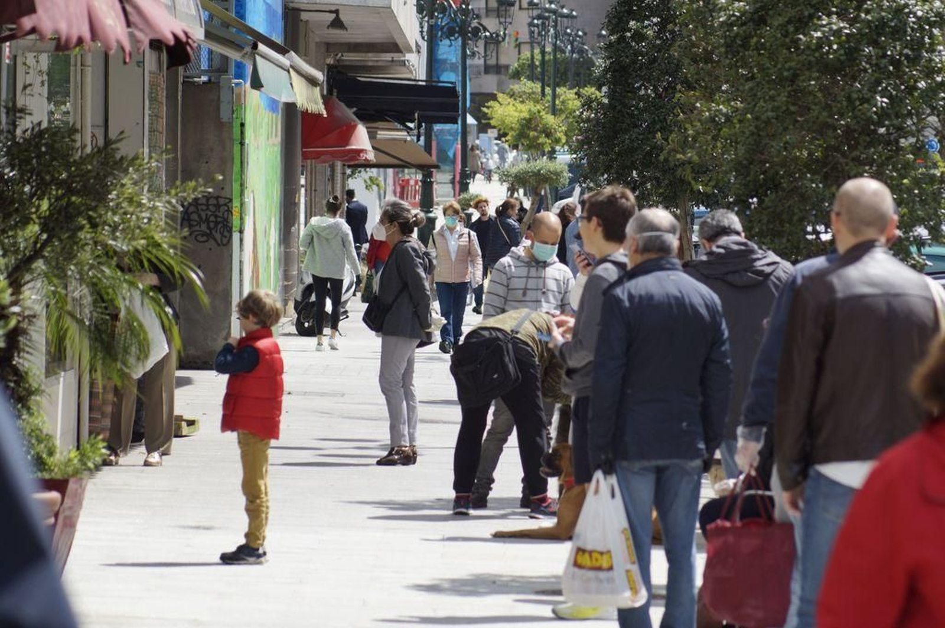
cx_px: 472
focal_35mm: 210
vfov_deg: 6.5
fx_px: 5508
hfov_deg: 9.8
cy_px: 314
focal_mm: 140
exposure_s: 1/250
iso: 125
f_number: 5.6
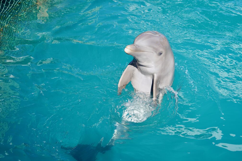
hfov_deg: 38.9
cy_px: 81
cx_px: 123
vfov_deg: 26.5
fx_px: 343
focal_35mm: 51
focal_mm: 50
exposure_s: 1/250
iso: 100
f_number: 5.6
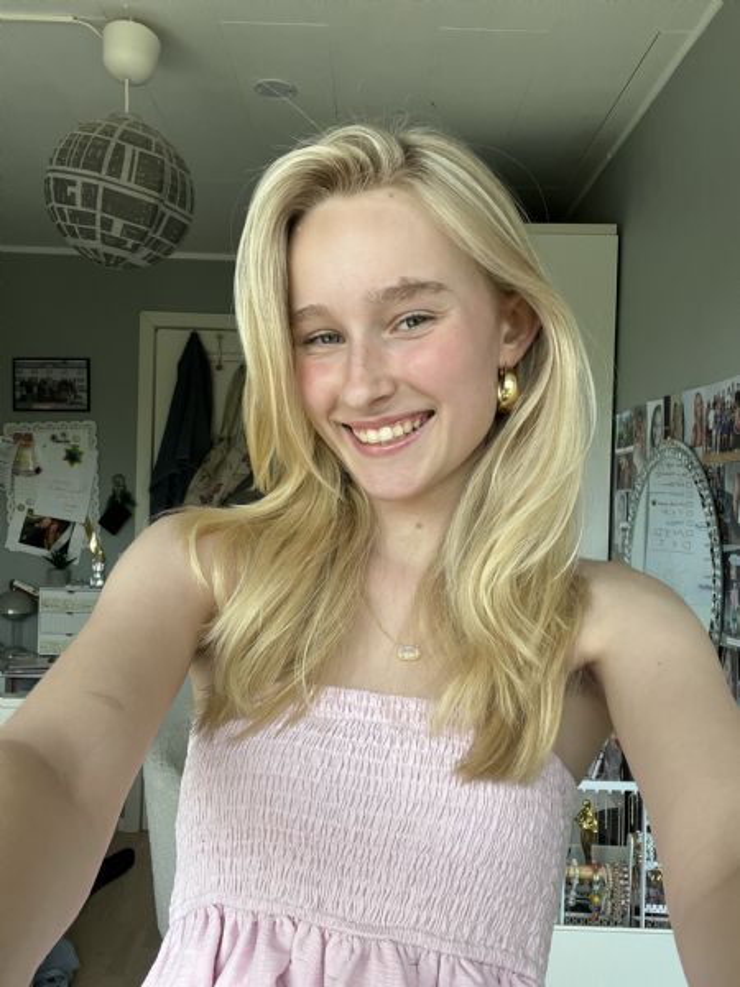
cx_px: 370
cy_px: 494
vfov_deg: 60.0
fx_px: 855
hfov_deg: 46.8
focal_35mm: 30
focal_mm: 2.71
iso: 40
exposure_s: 1/121
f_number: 2.2
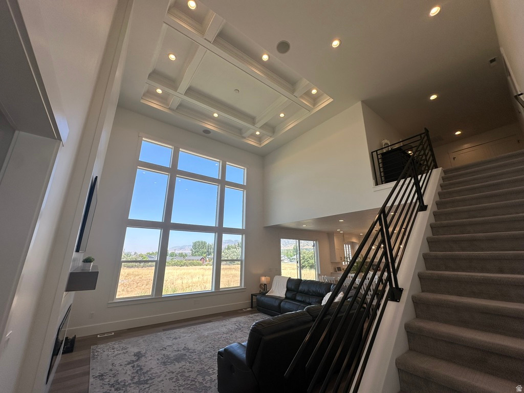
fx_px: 212
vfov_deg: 85.7
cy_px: 196
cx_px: 262
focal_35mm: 14
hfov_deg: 102.1
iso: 40
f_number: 2.2
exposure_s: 1/515
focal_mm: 2.22
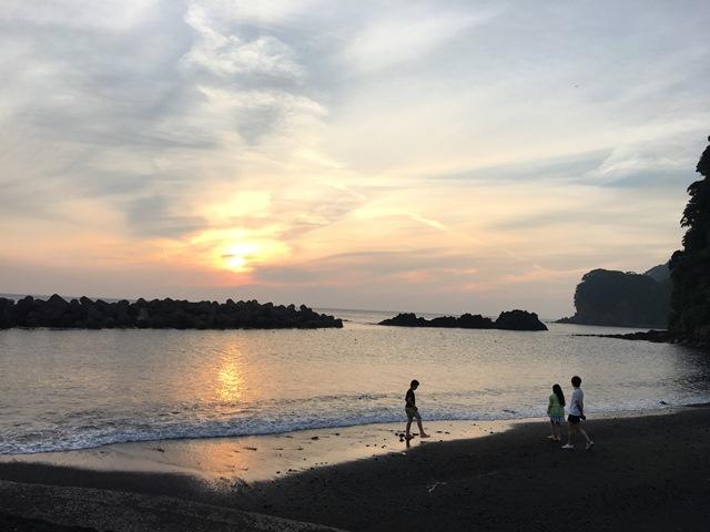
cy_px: 266
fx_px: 595
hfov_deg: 61.7
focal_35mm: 29
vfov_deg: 48.2
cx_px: 355
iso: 25
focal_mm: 4.2
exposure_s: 1/361
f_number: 2.2
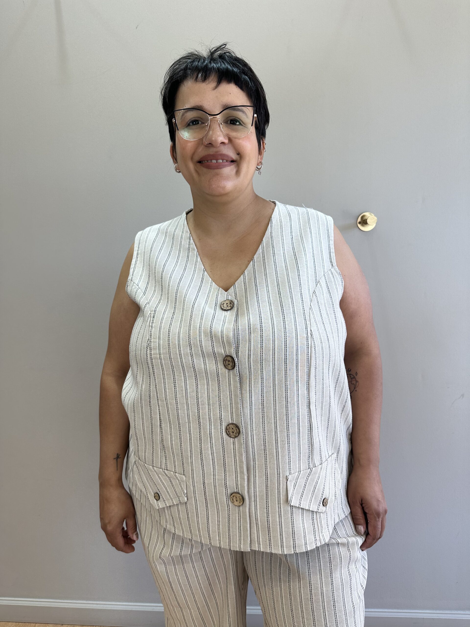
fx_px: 434
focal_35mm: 24
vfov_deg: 71.6
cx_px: 235
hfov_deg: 56.8
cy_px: 314
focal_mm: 6.86
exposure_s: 1/160
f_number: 1.78
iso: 64
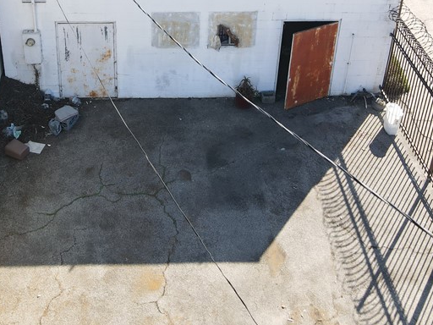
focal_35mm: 48
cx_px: 167
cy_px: 5
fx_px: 600
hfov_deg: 39.4
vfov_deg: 28.5
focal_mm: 4.5
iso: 100
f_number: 2.8
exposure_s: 1/15
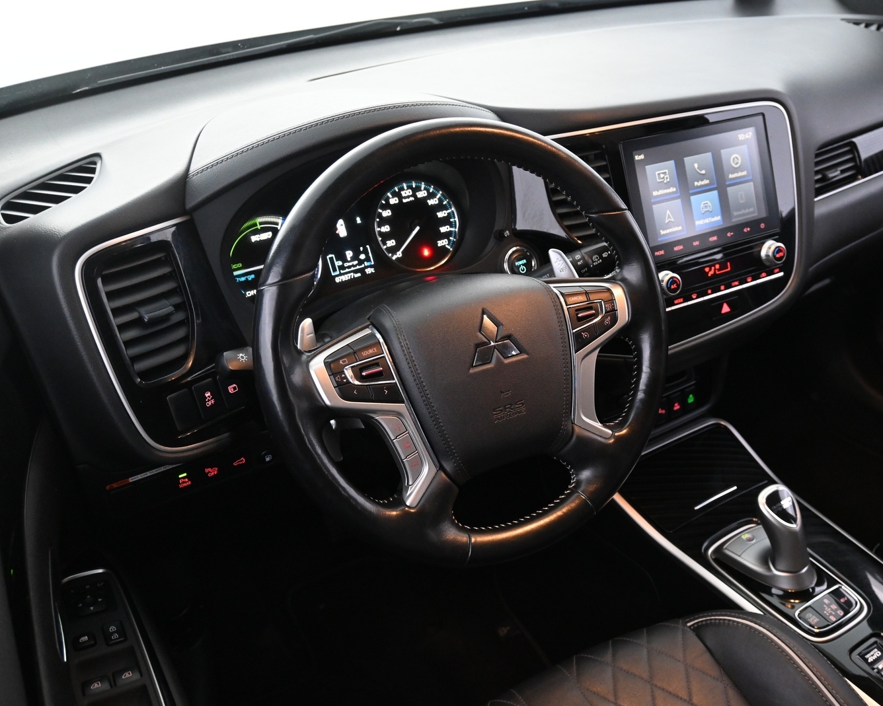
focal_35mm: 33
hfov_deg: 53.4
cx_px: 535
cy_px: 356
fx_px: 870
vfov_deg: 44.2
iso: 2200
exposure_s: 1/30
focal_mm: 19.5
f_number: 3.8
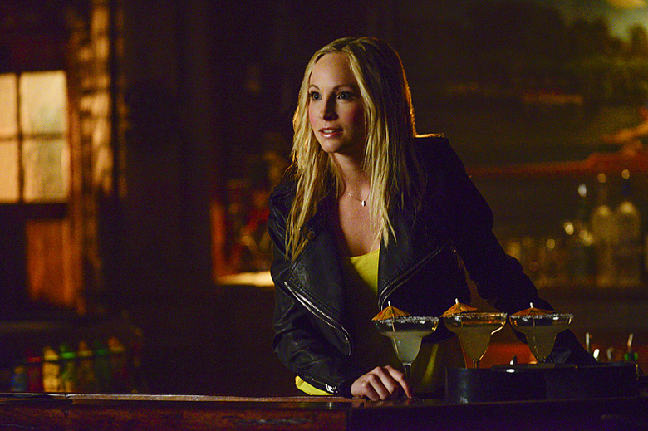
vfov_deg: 8.6
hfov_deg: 12.8
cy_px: 216
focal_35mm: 160
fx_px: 2878
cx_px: 324
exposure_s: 1/80
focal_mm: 160
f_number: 3.5
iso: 5000
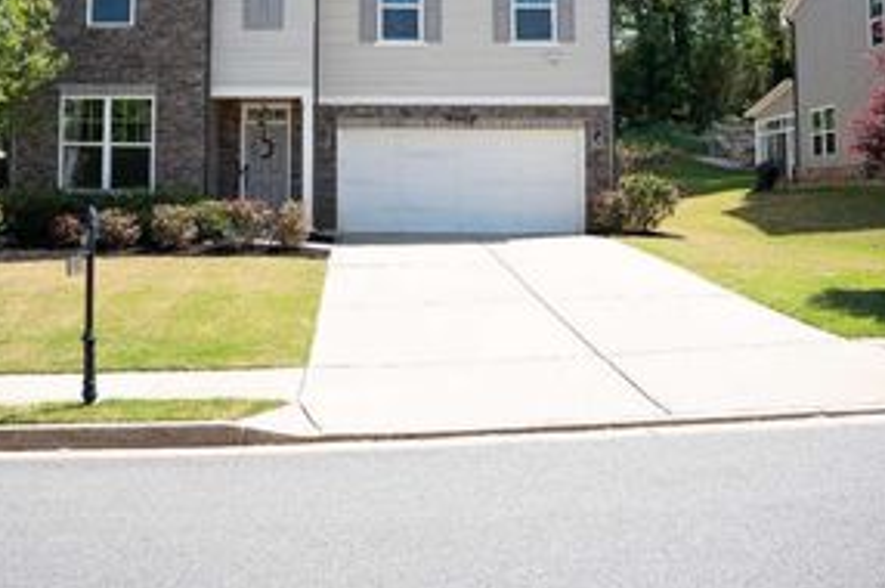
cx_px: 356
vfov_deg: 31.0
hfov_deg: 46.2
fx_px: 1031
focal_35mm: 42
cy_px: 116
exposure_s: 1/1000
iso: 100
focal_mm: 24
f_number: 2.8
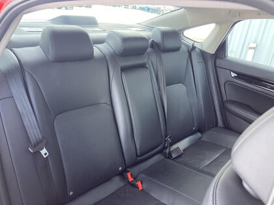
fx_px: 222
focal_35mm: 28
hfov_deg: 63.4
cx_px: 137
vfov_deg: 49.7
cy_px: 102
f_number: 1.8
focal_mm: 3.99
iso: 64
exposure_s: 1/121
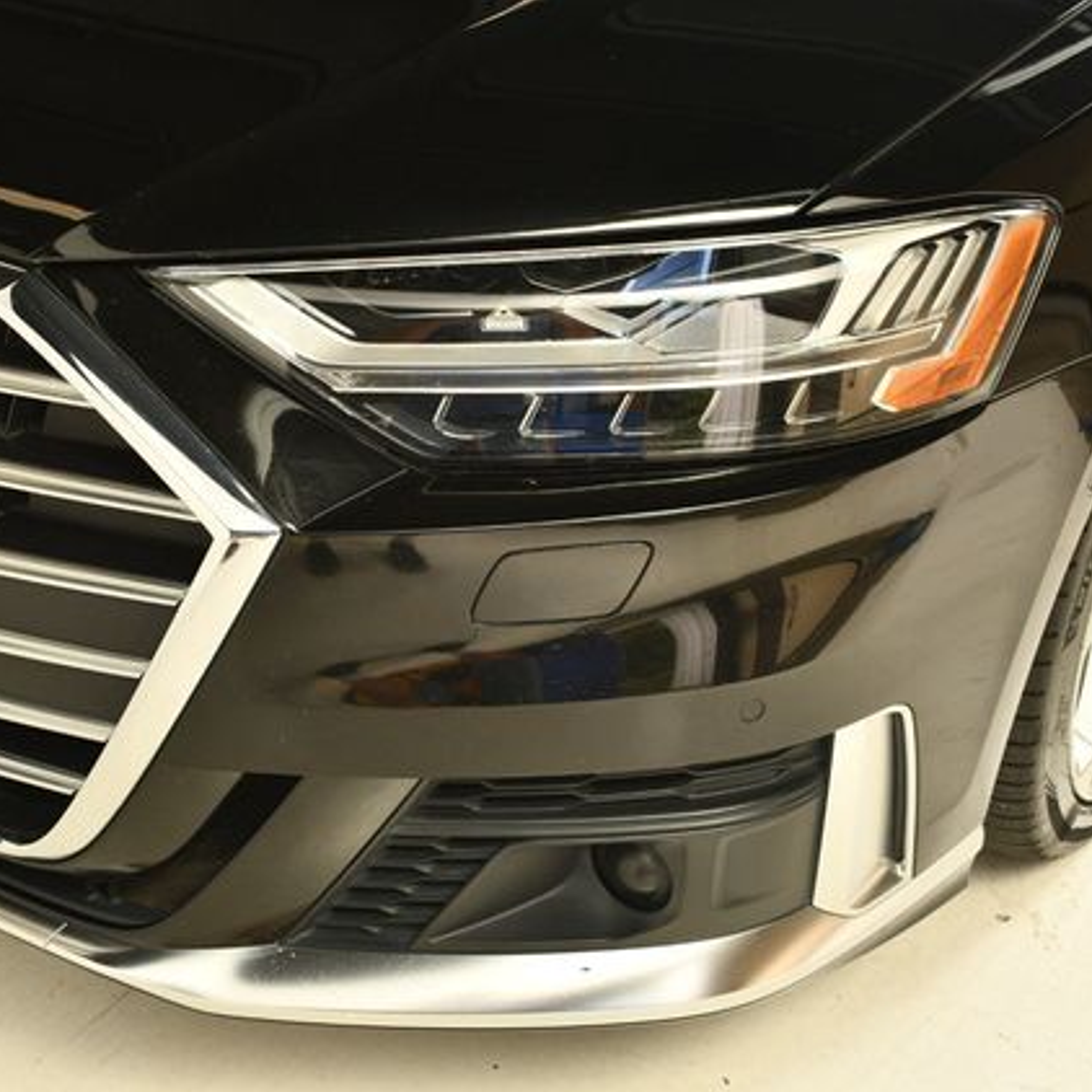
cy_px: 549
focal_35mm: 58
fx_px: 2070
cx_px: 564
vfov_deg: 29.6
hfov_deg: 29.5
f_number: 7.1
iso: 100
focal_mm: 30
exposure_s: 1/160
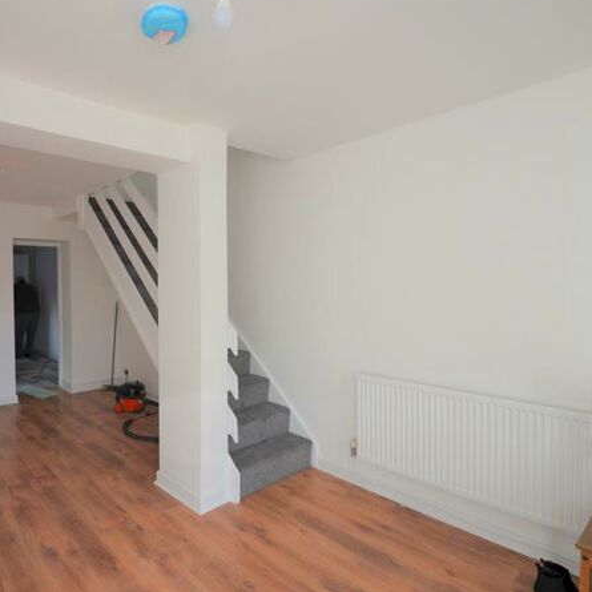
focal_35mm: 20
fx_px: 387
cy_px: 288
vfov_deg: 74.8
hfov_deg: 72.1
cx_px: 188
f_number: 5.6
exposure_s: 1/125
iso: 400
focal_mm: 10
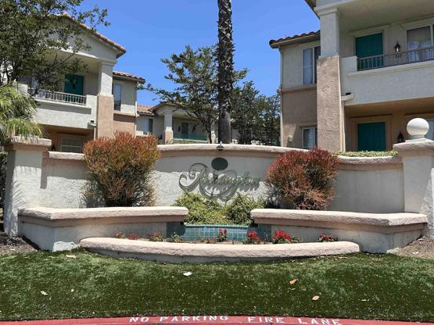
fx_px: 376
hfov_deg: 60.0
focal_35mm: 30
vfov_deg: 46.7
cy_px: 149
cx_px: 213
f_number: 1.5
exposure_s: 1/3460
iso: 50
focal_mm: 5.7
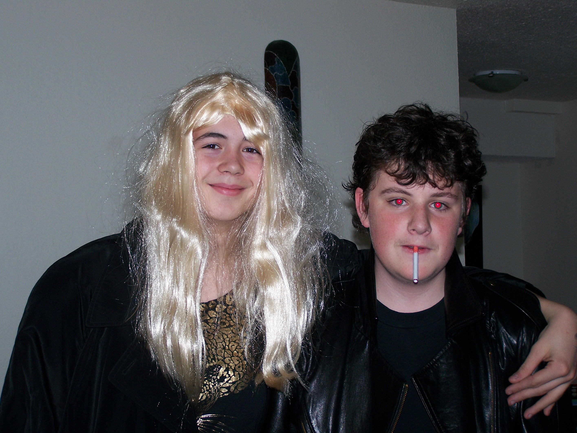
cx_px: 288
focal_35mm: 69
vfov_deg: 21.3
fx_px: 1151
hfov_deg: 28.1
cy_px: 216
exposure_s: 1/80
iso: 80
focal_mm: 11.5
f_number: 3.2
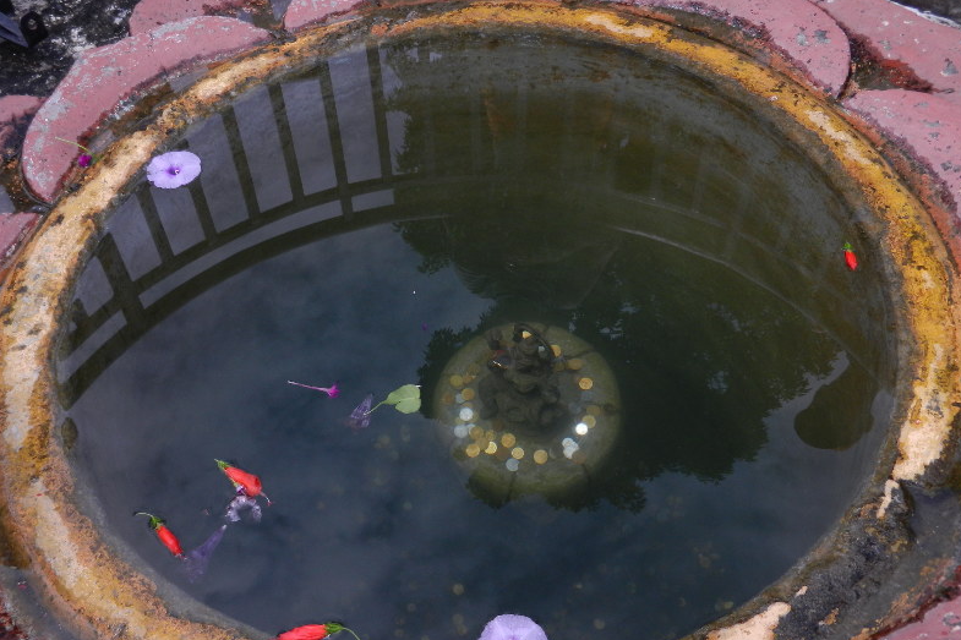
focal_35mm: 35
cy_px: 335
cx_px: 488
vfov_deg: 37.8
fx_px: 934
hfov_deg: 54.4
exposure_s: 1/800
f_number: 3.8
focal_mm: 5.9
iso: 160
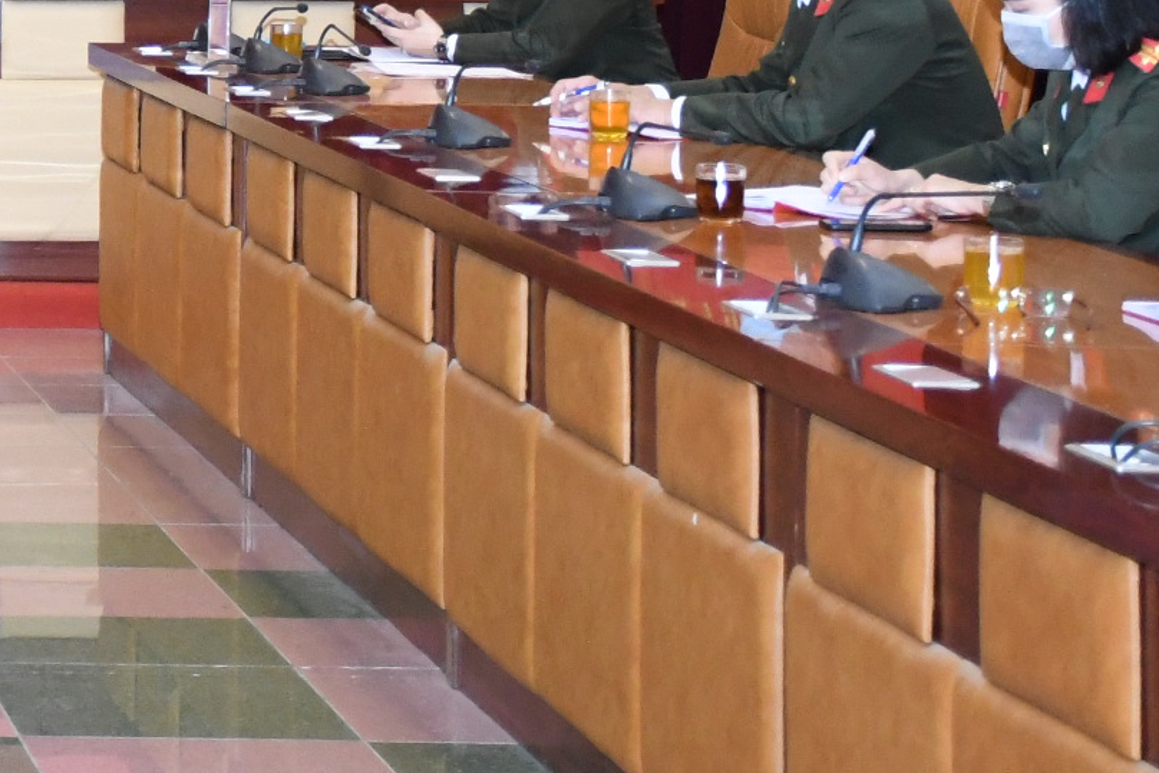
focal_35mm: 155
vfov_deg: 8.7
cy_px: -235
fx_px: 4991
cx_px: -592
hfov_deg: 12.6
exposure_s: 1/200
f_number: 4
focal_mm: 30
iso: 2500
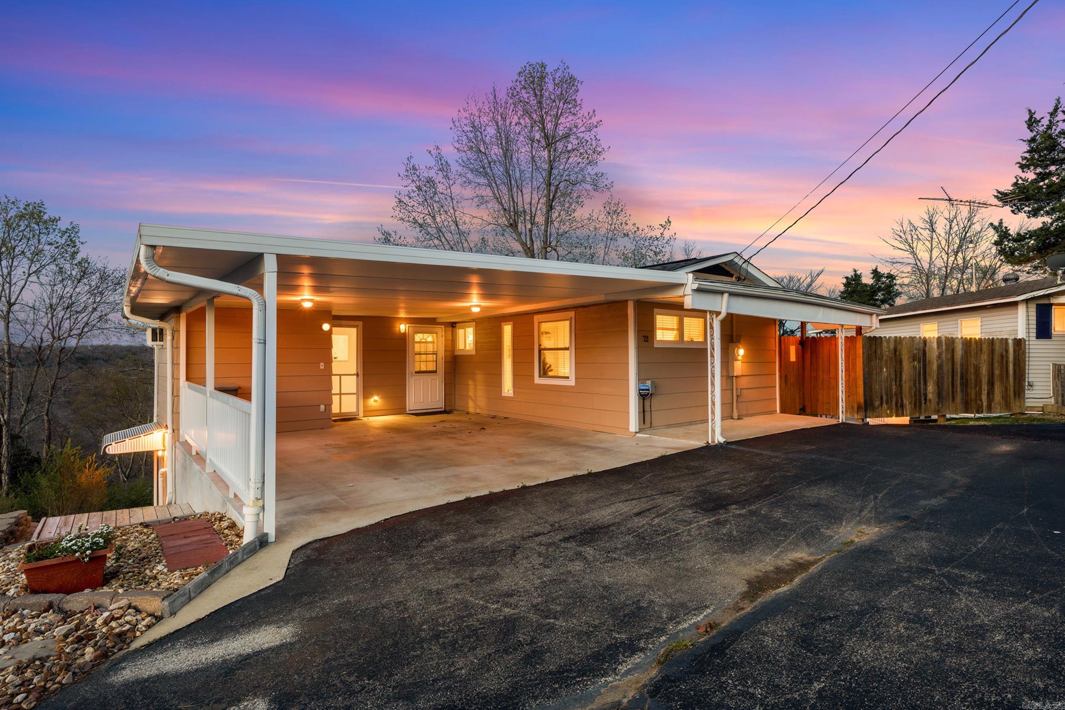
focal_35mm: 18
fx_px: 528
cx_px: 532
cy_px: 355
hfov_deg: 90.5
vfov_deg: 67.8
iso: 200
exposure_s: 1/160
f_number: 9
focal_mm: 11.9
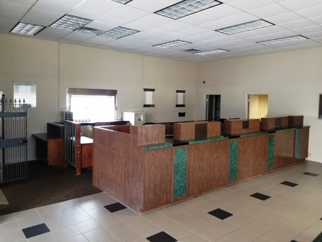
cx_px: 161
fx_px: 242
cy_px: 121
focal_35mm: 26
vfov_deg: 53.1
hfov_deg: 67.3
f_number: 1.7
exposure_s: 1/40
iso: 160
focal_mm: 4.25
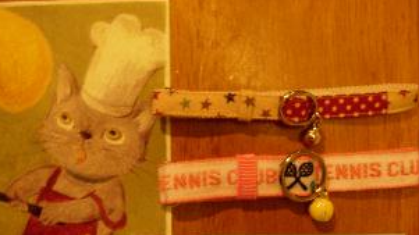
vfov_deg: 21.4
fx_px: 611
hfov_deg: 37.7
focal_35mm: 55
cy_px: 204
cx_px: 167
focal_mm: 7.8
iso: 102
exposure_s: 1/4
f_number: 2.8
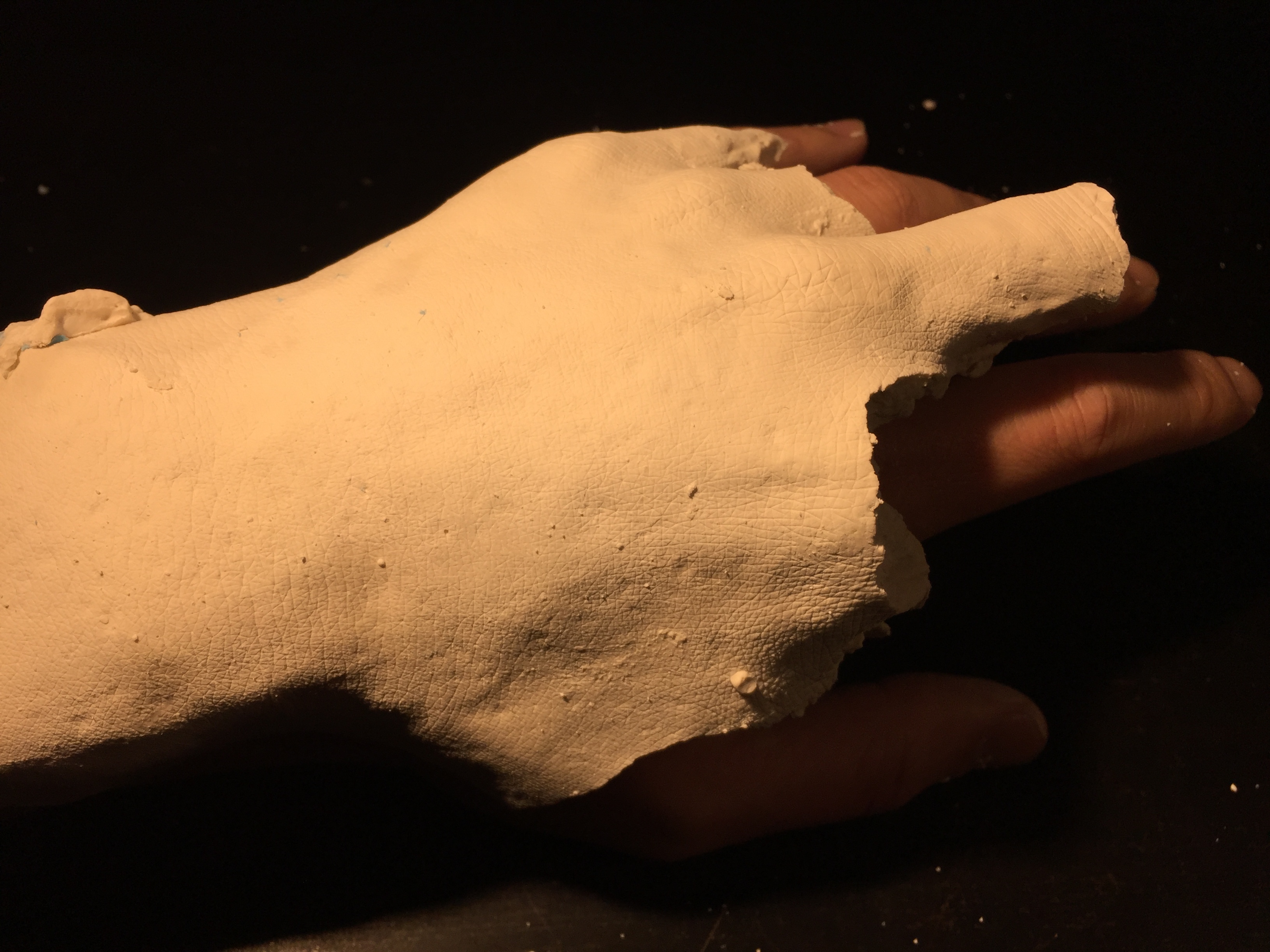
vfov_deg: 48.2
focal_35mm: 29
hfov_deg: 61.7
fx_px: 1064
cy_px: 476
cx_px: 635
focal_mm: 4.15
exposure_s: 1/507
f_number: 2.2
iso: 32
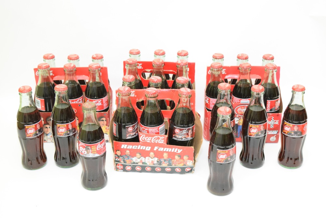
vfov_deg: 22.6
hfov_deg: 33.4
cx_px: 163
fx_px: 543
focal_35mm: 60
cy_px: 109
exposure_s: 1/60
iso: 3200
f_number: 5
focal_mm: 40
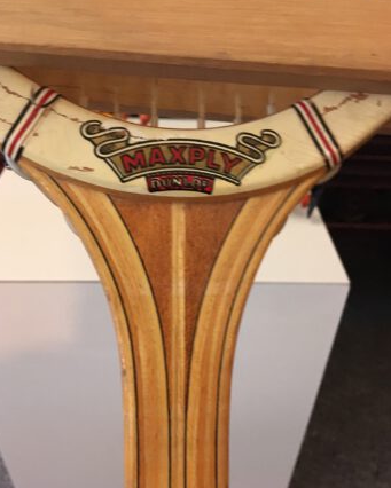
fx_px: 448
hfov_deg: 47.1
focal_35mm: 31
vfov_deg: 57.1
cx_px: 194
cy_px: 233
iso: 320
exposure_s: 1/17
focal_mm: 4.15
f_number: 2.2
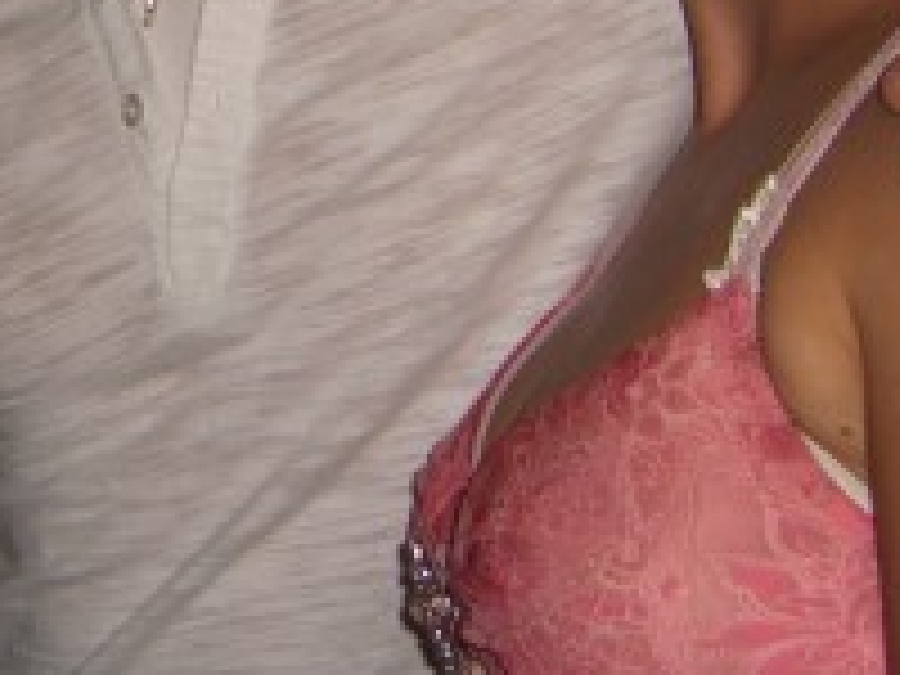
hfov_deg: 17.0
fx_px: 2964
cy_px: -202
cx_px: 68
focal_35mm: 114
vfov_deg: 12.6
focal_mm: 7.9
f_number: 2.8
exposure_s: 1/60
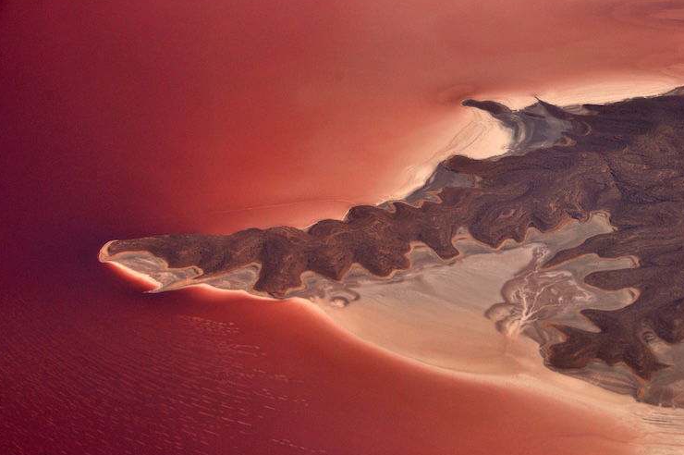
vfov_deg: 11.3
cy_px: 234
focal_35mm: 122
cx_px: 363
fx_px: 2307
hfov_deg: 16.9
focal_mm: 75
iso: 200
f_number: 13
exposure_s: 1/3200
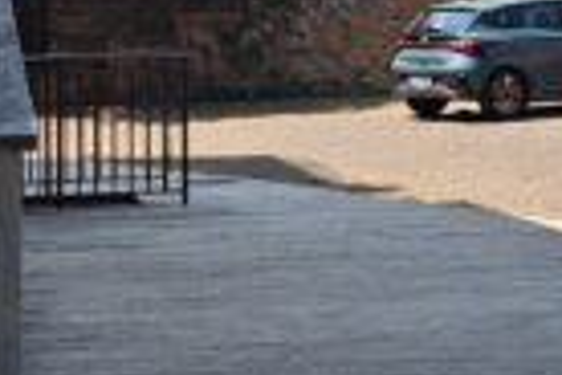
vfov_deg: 10.7
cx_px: 342
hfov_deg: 16.1
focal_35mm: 127
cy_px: -31
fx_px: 1982
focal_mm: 5.23
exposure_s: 1/1441
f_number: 1.8
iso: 50
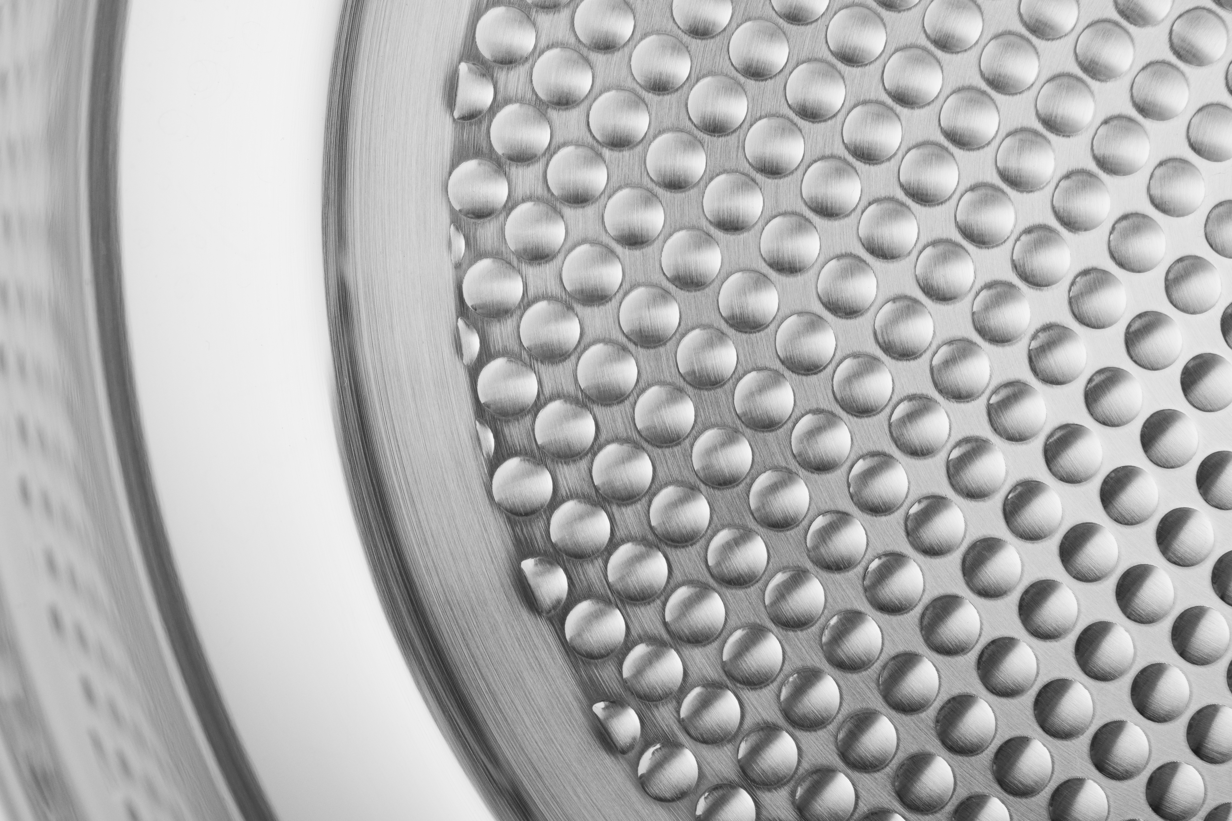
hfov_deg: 39.6
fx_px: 1711
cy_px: 410
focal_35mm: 50
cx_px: 616
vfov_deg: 27.0
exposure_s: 1/200
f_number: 11
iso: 160
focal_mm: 50
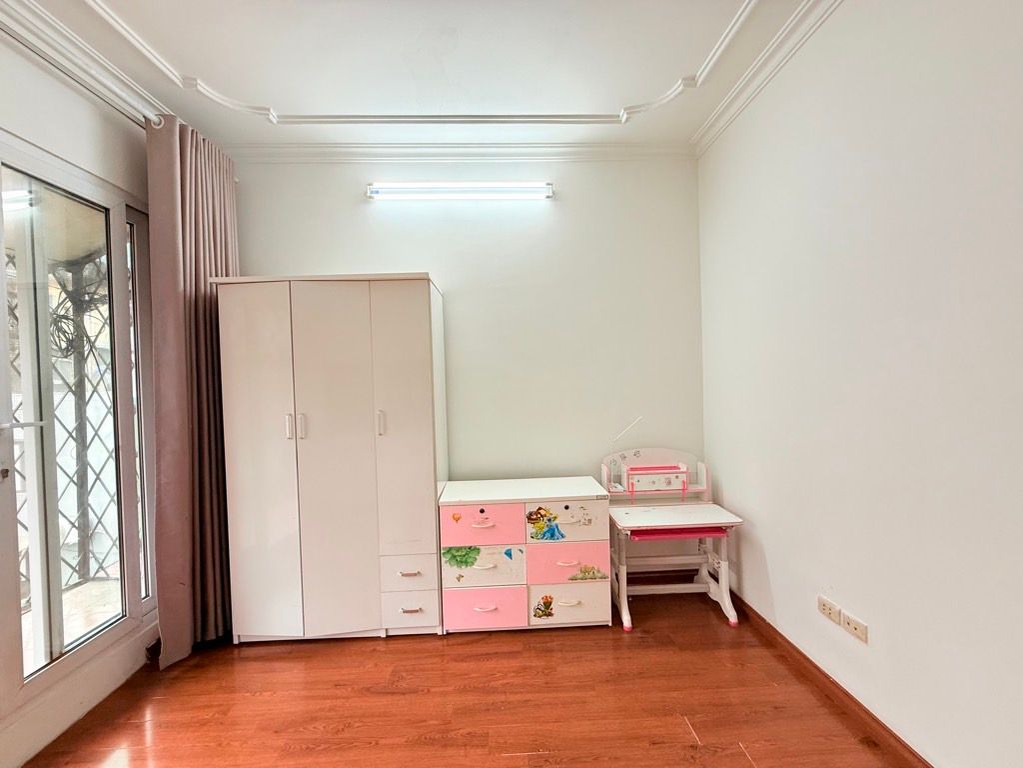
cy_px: 384
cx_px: 512
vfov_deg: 85.7
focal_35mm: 14
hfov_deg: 102.1
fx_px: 414
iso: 125
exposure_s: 1/99
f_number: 2.2
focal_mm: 2.22
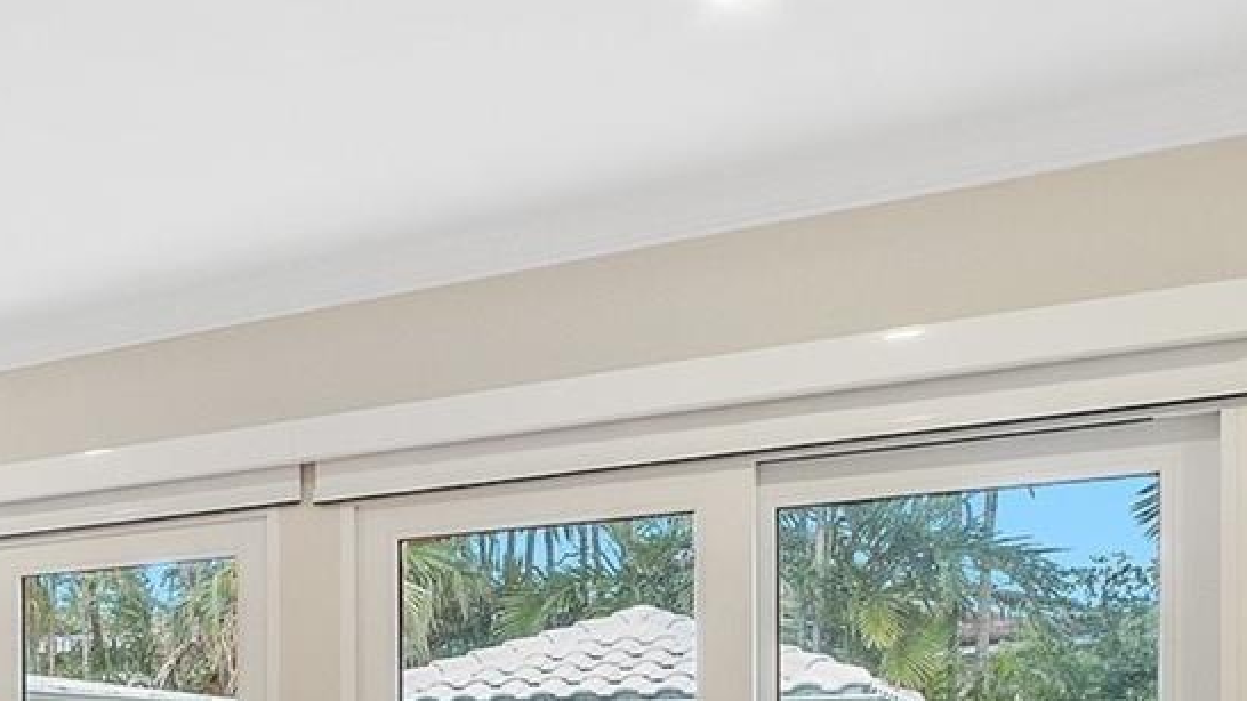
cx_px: -281
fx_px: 1521
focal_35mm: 46
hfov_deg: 34.7
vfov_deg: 23.5
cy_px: 865
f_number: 8
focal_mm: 10
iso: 800
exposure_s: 1/15
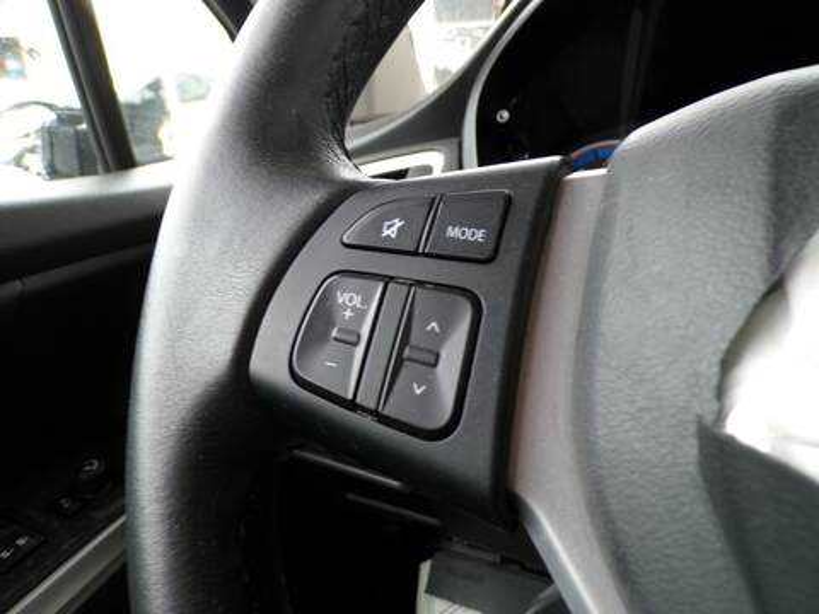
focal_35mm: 24
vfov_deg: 56.8
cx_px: 410
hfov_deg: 71.6
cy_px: 307
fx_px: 568
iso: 200
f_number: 3
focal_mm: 4.3
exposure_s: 1/26
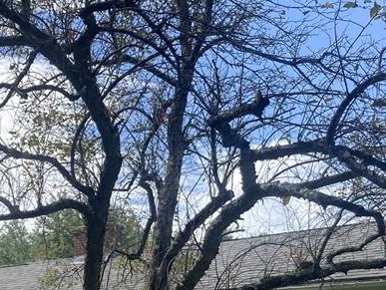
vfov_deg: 19.4
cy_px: 279
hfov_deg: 26.3
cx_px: 185
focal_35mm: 74
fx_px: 826
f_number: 1.8
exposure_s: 1/1056
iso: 20
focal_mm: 3.99
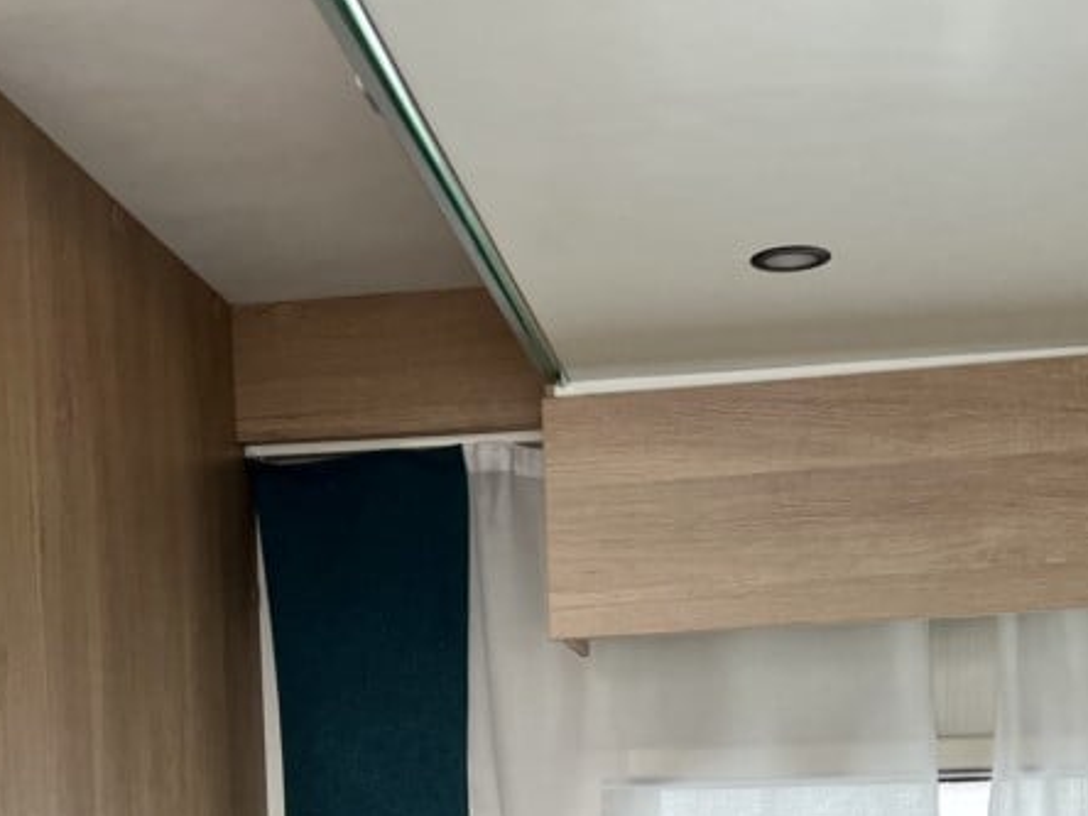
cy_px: 926
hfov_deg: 32.1
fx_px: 1886
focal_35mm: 60
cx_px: 478
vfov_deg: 22.8
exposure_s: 1/121
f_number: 1.5
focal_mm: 5.7
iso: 125
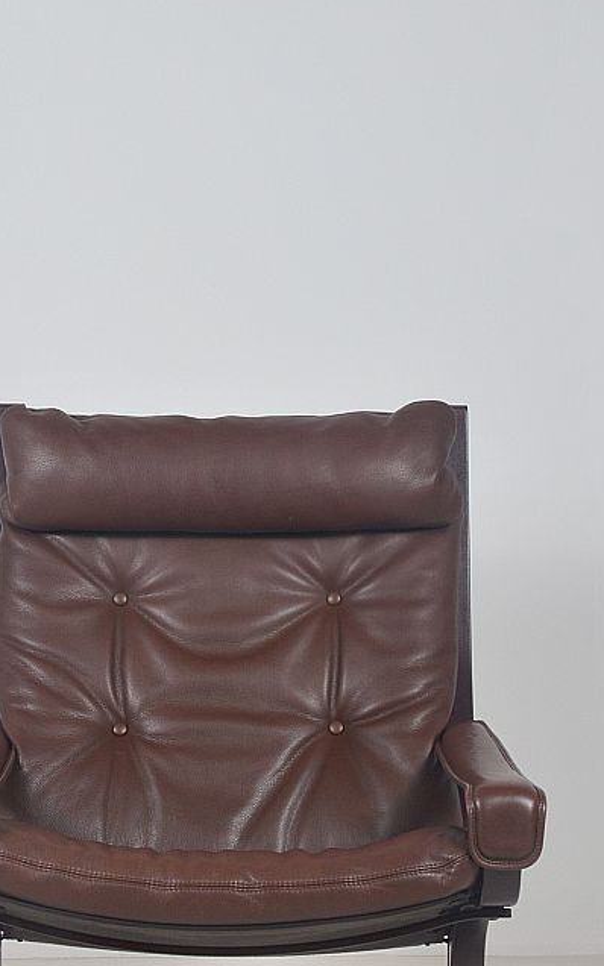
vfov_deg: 23.0
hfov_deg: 14.5
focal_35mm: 90
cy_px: 566
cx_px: 222
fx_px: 2376
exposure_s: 1/125
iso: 100
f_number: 22
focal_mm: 25
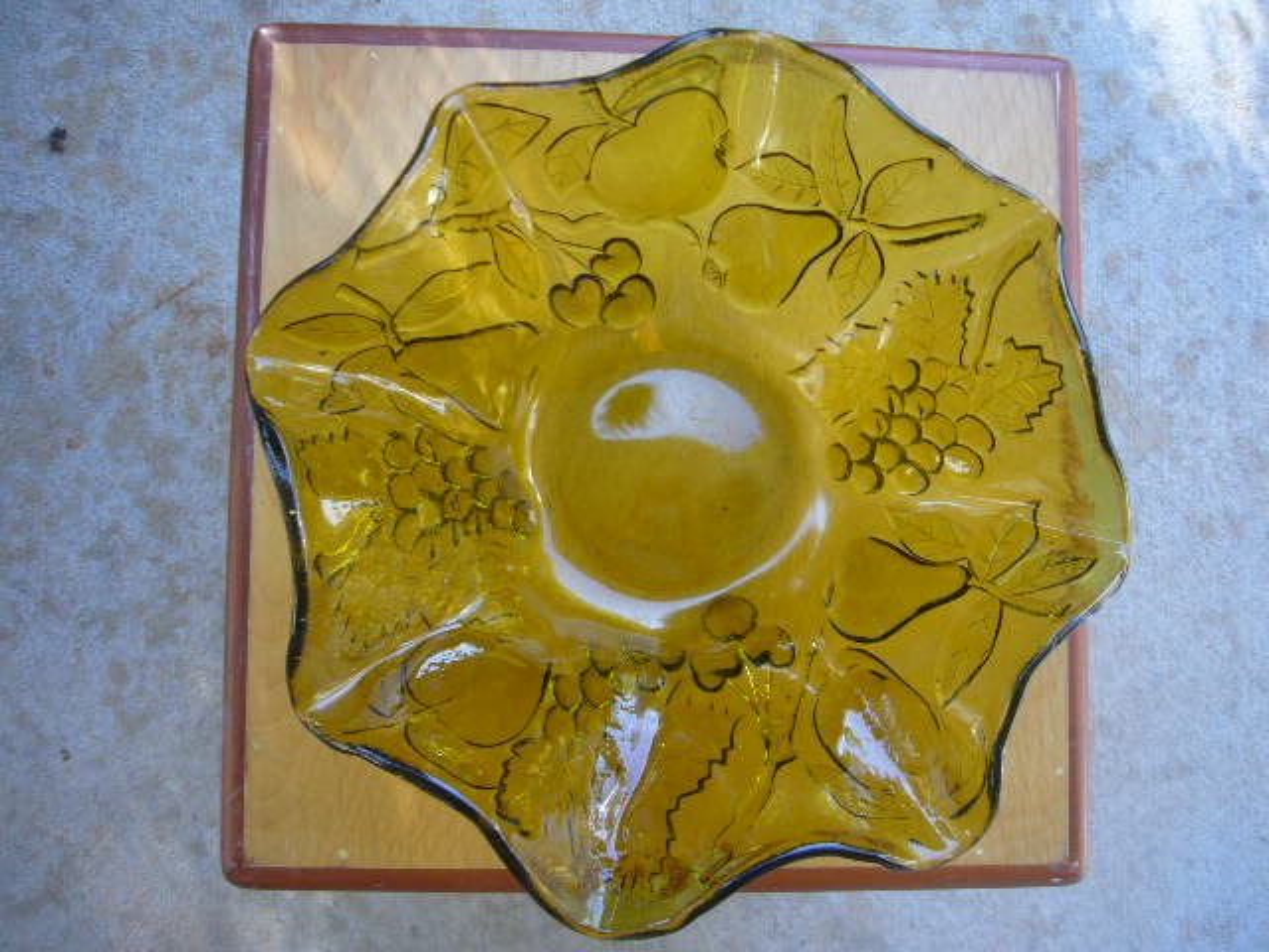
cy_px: 476
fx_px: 1026
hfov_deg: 63.4
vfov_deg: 49.7
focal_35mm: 28
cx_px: 634
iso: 80
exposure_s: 1/40
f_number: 2.8
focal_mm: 4.6
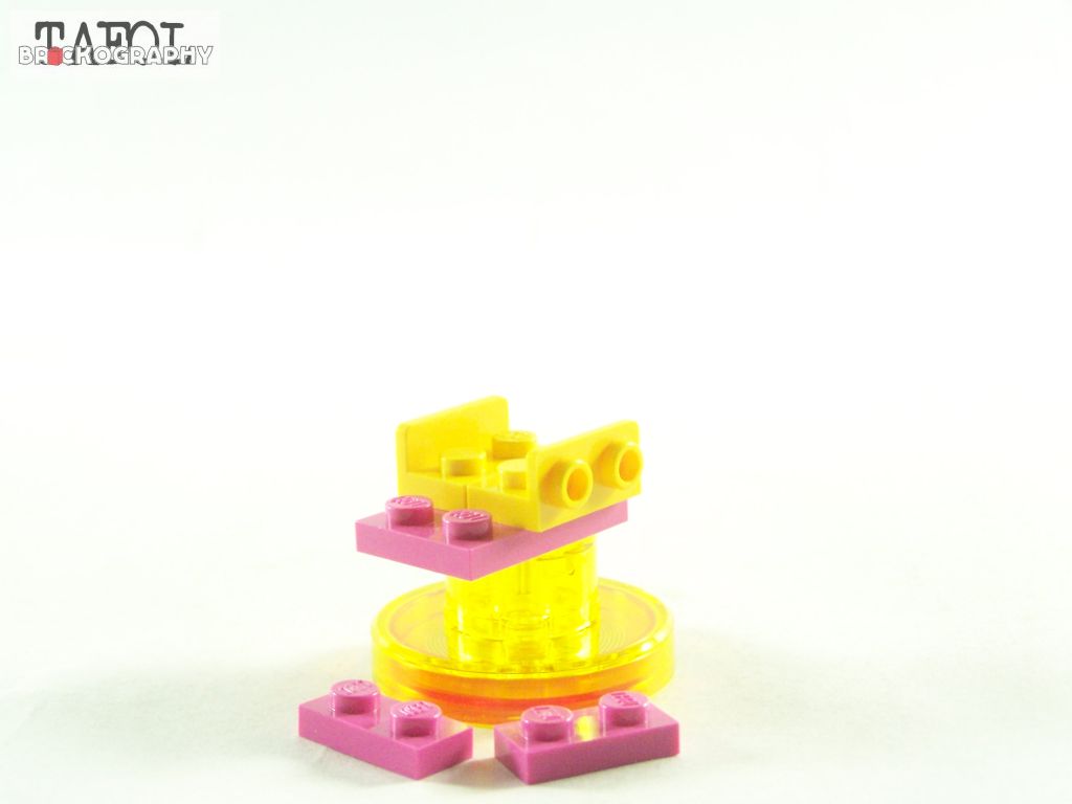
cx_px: 536
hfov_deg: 28.2
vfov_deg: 21.3
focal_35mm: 69
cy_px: 402
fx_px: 2137
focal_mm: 11.5
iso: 400
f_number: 3.2
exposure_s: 1/60
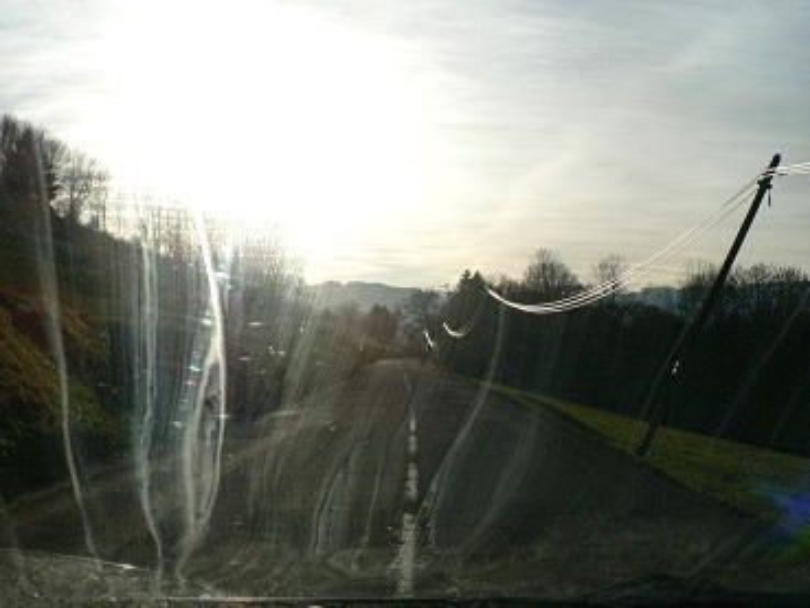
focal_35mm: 36
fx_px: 843
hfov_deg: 51.3
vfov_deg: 39.7
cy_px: 304
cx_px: 405
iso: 80
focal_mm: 6
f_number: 4.5
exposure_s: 1/1000
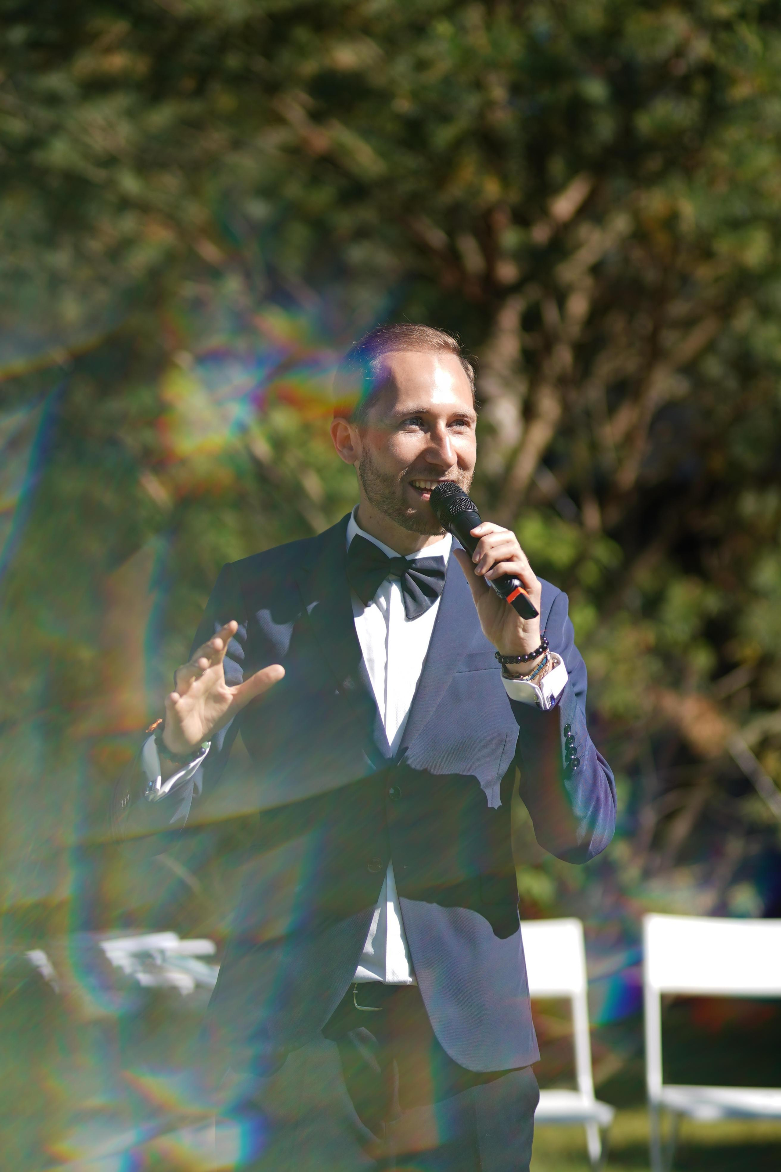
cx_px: 390
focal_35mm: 127
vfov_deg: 16.1
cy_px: 586
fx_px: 4132
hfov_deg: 10.8
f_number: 1.4
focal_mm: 85
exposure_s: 1/2500
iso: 50
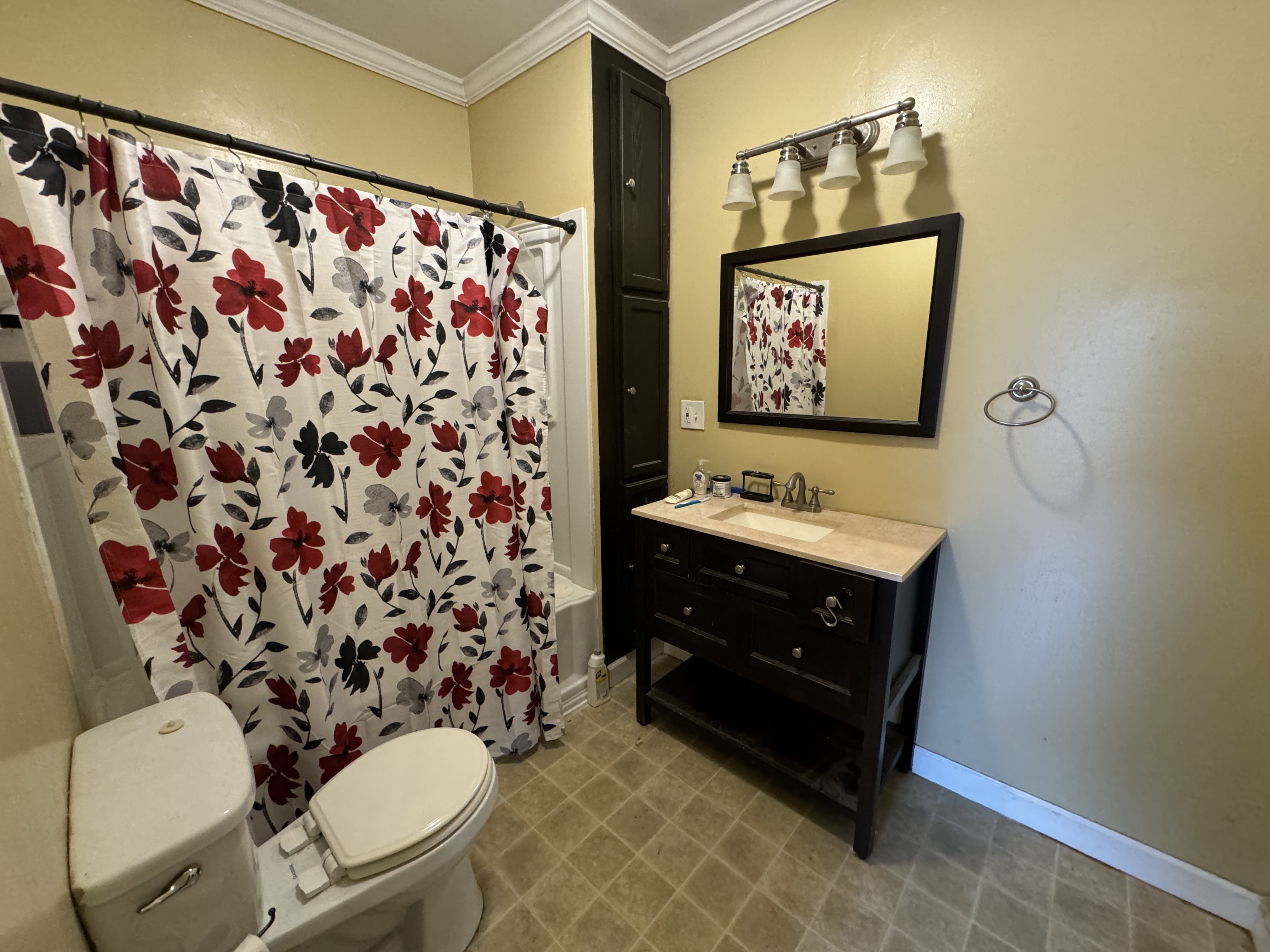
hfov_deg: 102.1
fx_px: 514
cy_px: 476
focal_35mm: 14
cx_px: 635
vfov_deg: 85.7
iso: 500
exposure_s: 1/60
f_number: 2.2
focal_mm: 2.22
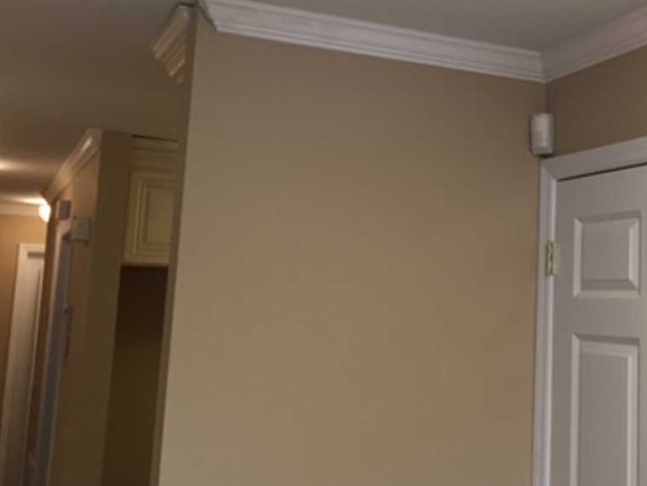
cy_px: 171
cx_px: 486
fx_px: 954
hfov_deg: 36.6
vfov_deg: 28.4
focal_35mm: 51
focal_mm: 4.15
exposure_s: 1/30
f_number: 2.2
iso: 80
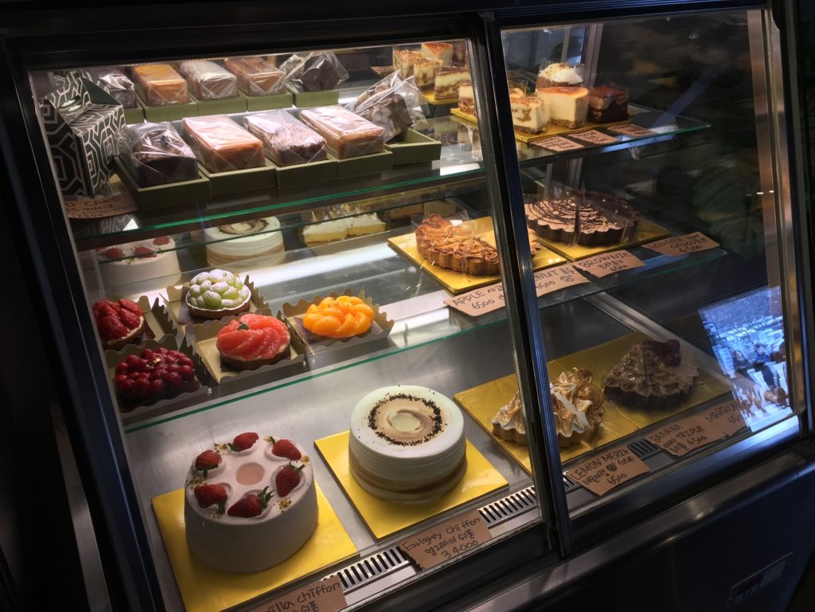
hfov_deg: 61.7
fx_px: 683
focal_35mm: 29
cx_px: 408
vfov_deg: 48.2
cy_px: 306
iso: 40
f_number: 2.2
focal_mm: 4.15
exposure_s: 1/60
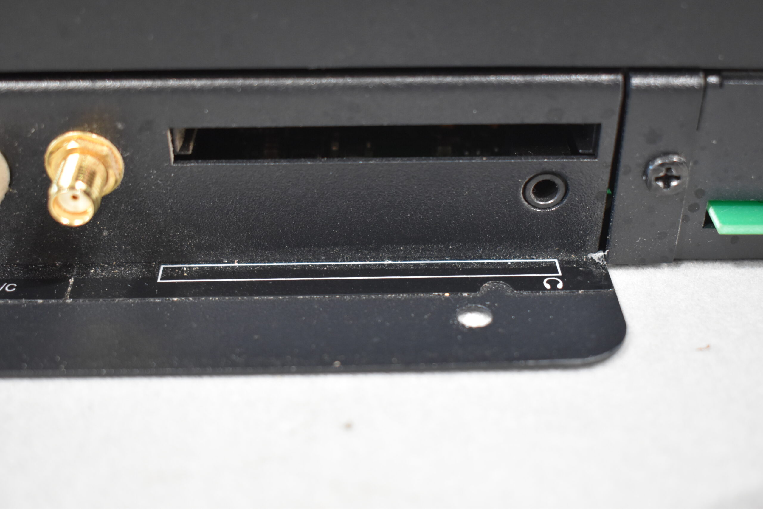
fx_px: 1081
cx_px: 382
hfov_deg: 38.9
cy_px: 254
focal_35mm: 51
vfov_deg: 26.5
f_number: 4.5
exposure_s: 1/60
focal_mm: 34
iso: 1100
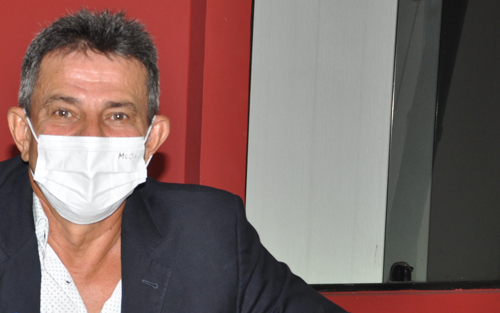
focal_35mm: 92
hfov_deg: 22.1
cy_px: 242
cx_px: 73
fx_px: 1253
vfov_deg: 14.1
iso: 400
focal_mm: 31
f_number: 4
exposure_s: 1/60
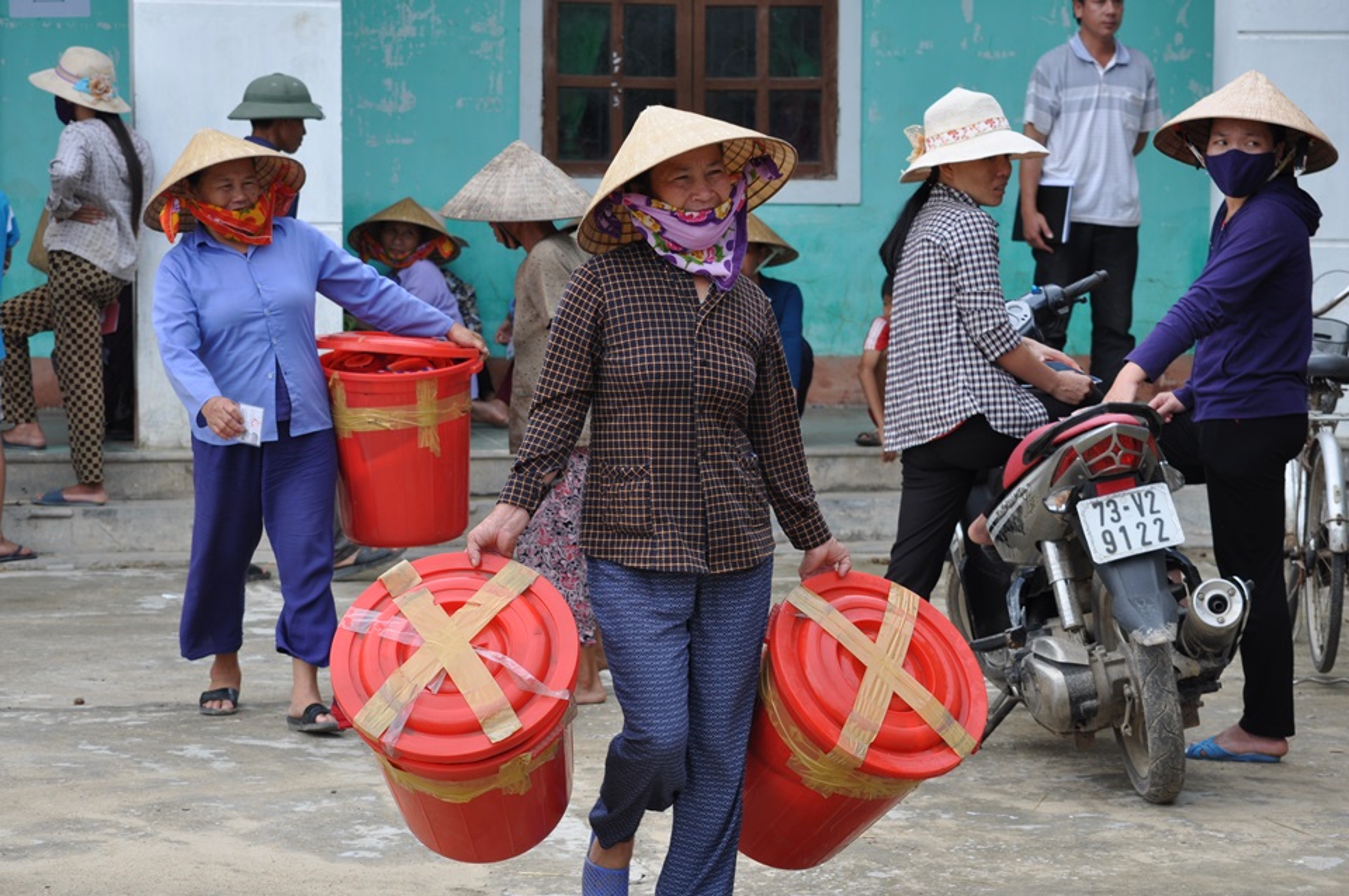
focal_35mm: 108
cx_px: 674
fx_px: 4043
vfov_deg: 12.7
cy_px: 448
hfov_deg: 18.9
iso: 200
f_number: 7.1
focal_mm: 72
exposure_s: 1/200
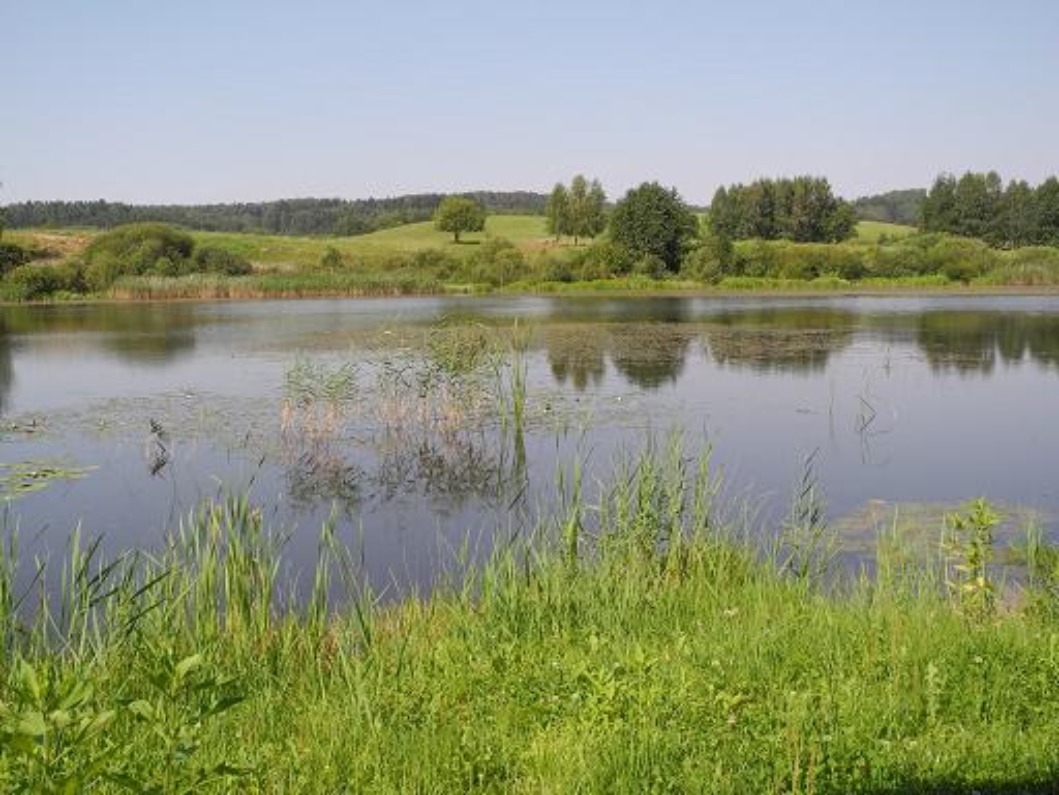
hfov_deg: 45.8
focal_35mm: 41
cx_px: 530
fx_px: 1254
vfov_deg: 35.1
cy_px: 398
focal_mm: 8.8
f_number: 3.5
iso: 100
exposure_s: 1/800
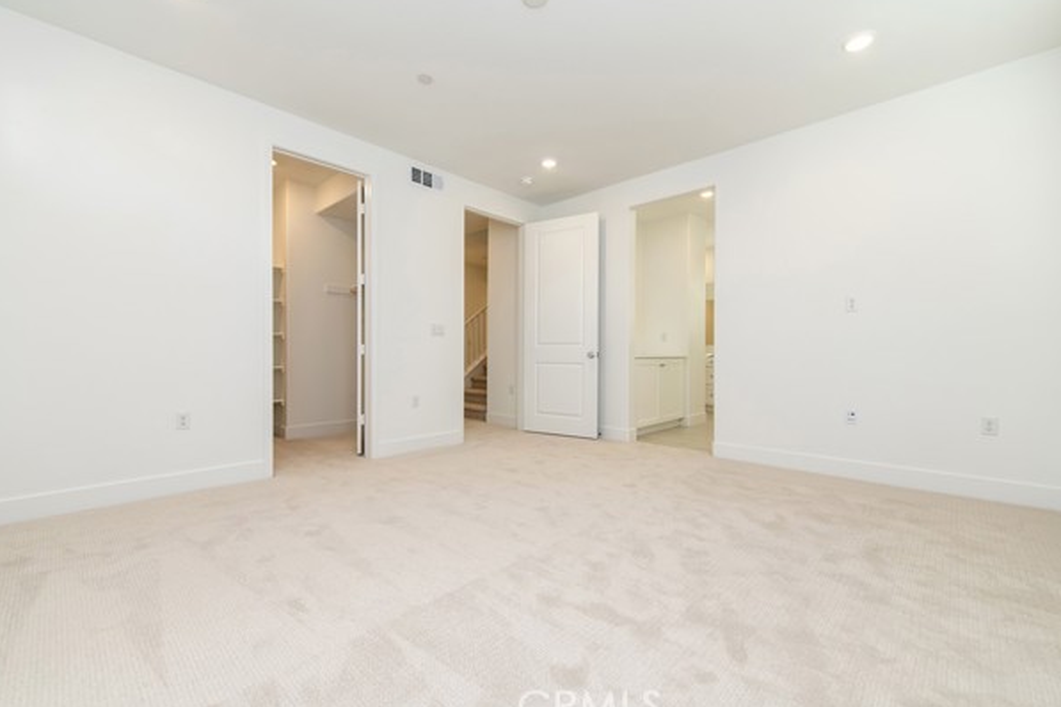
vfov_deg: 77.3
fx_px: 442
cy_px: 354
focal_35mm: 15
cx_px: 521
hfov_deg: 100.4
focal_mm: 14
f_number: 4
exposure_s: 1/60
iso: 250
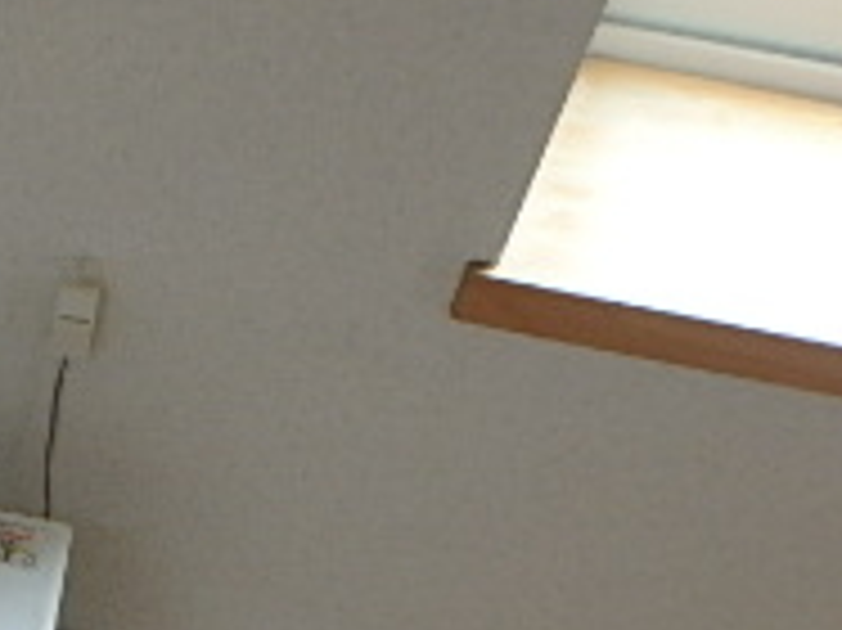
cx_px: -306
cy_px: 1044
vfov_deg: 17.5
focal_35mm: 72
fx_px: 1750
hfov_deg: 23.3
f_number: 3.5
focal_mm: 3.7
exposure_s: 1/60
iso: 200
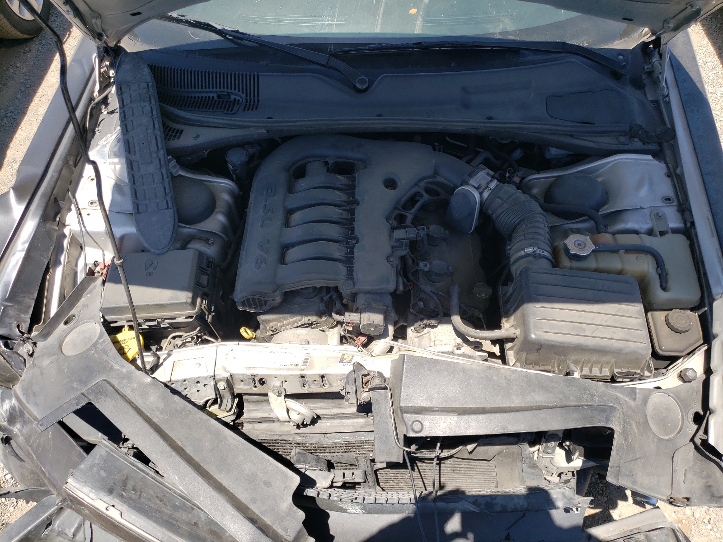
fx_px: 543
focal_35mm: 26
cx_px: 362
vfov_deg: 53.1
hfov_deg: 67.3
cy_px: 271
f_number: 1.5
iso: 50
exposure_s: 1/1250
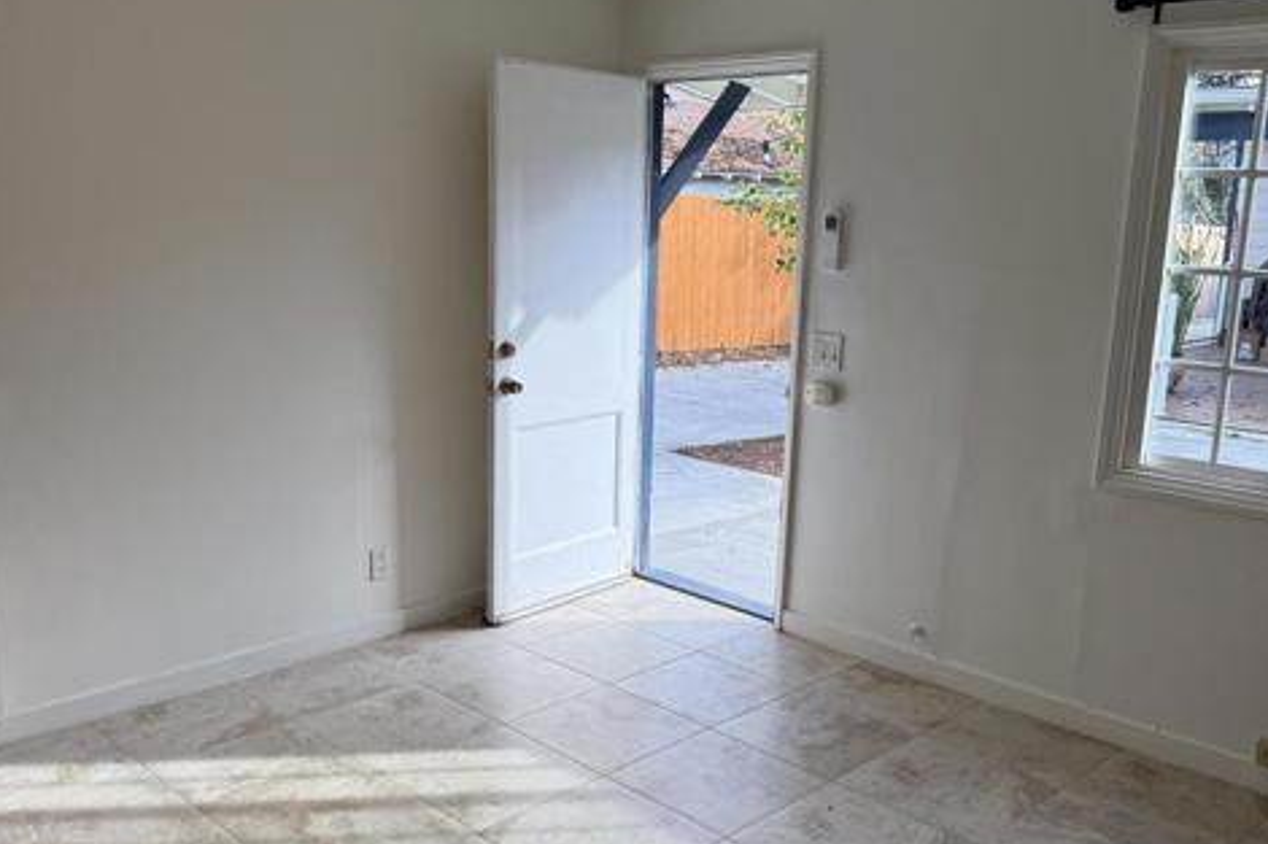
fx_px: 1197
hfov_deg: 55.8
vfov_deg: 38.8
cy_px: 480
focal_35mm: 34
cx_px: 634
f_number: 1.78
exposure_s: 1/622
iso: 100
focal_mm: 6.76
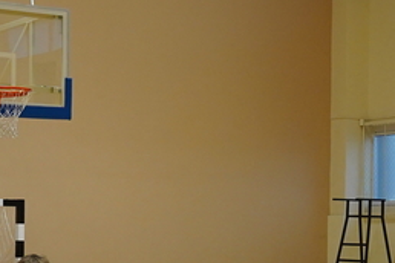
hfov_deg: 16.0
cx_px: 209
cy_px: 283
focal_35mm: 128
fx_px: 1404
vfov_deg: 10.6
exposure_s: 1/160
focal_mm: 27
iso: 2000
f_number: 4.5
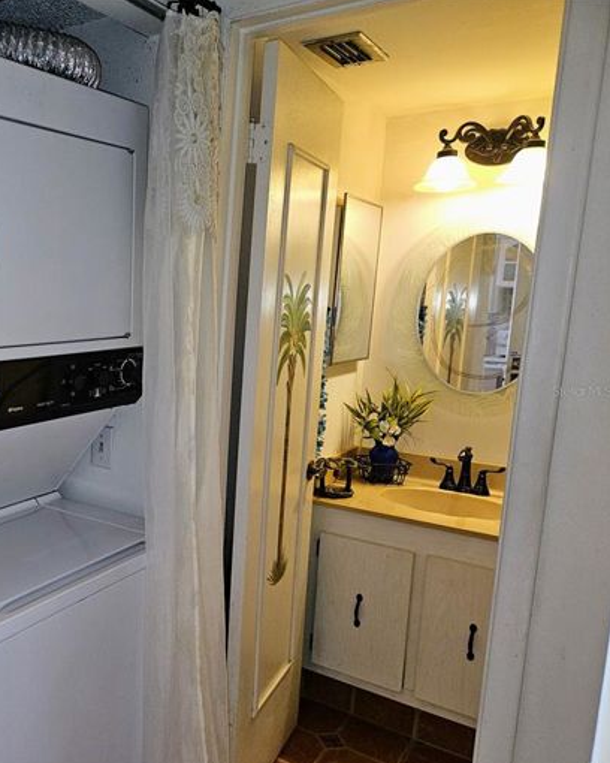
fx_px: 700
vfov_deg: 57.2
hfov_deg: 43.9
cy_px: 390
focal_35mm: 31
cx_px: 87
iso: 100
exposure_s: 1/60
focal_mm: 5.4
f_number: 1.8
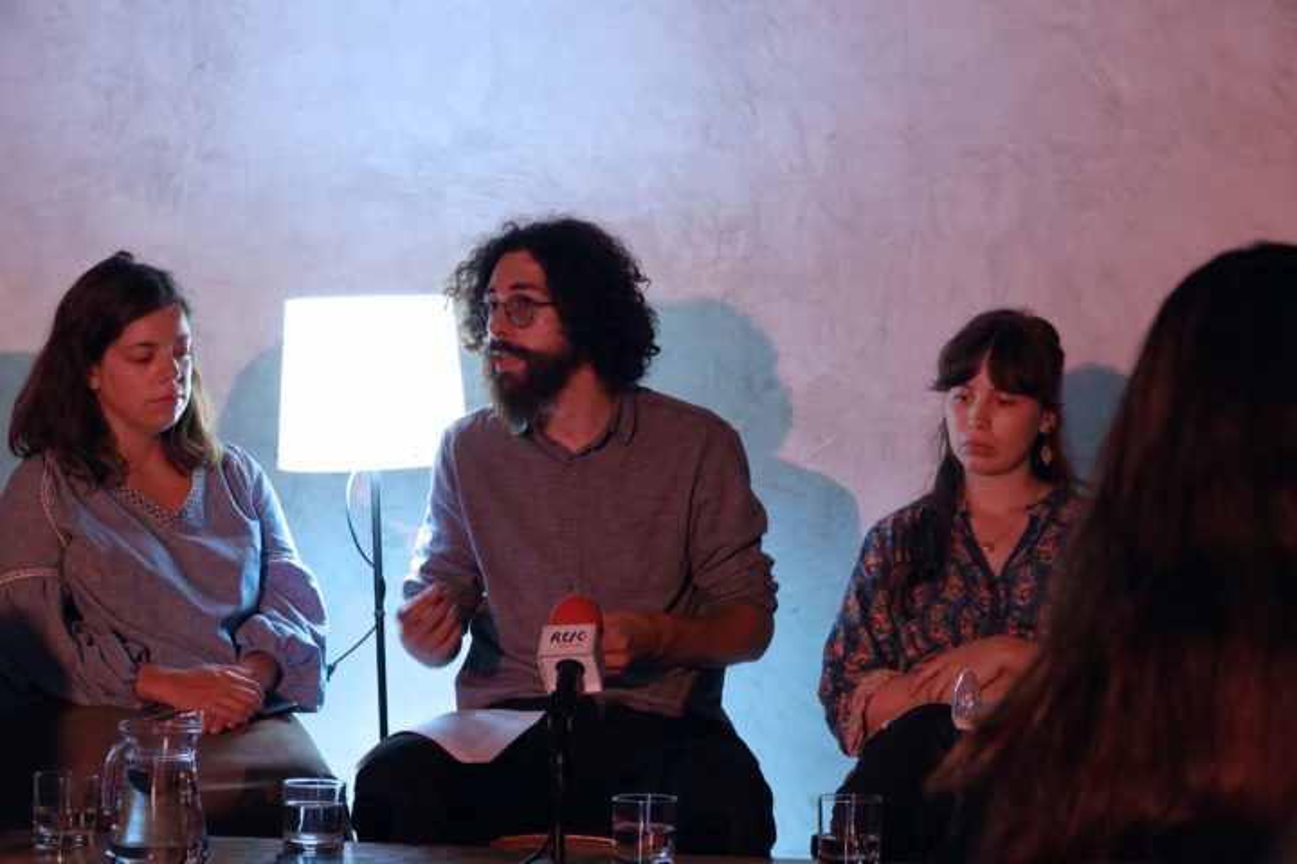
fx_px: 3999
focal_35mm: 111
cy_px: 432
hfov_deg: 18.4
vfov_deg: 12.3
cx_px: 648
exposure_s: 1/25
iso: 800
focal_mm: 40.73
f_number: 4
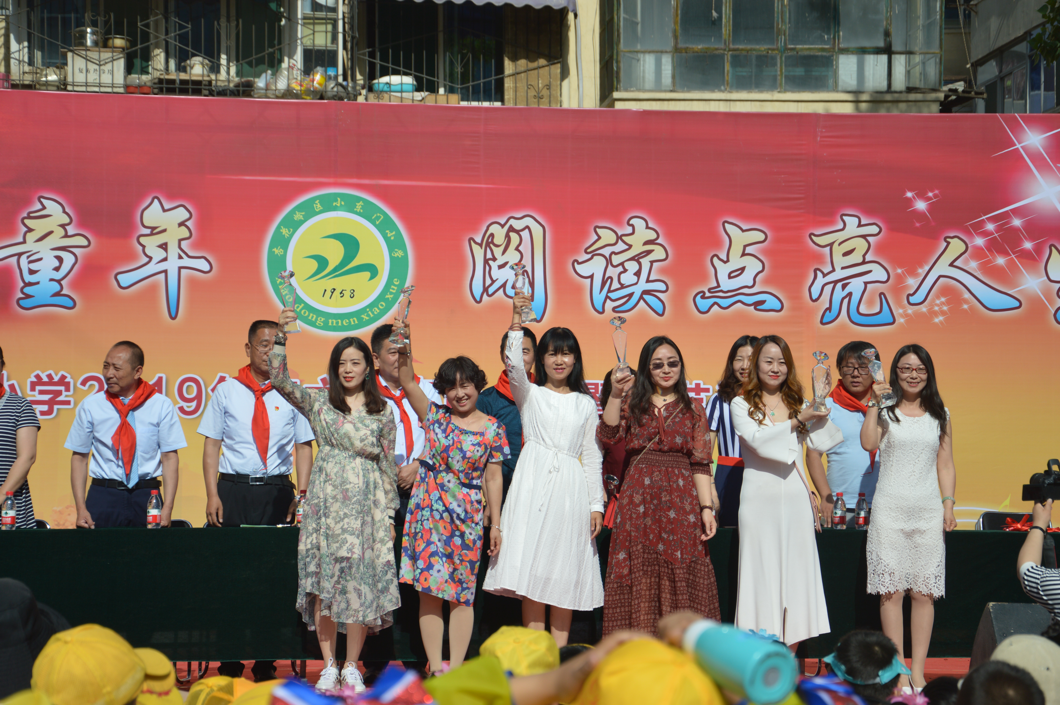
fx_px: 2736
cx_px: 530
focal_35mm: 93
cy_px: 352
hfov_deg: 21.9
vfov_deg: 14.7
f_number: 5.3
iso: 100
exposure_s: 1/800
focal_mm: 62
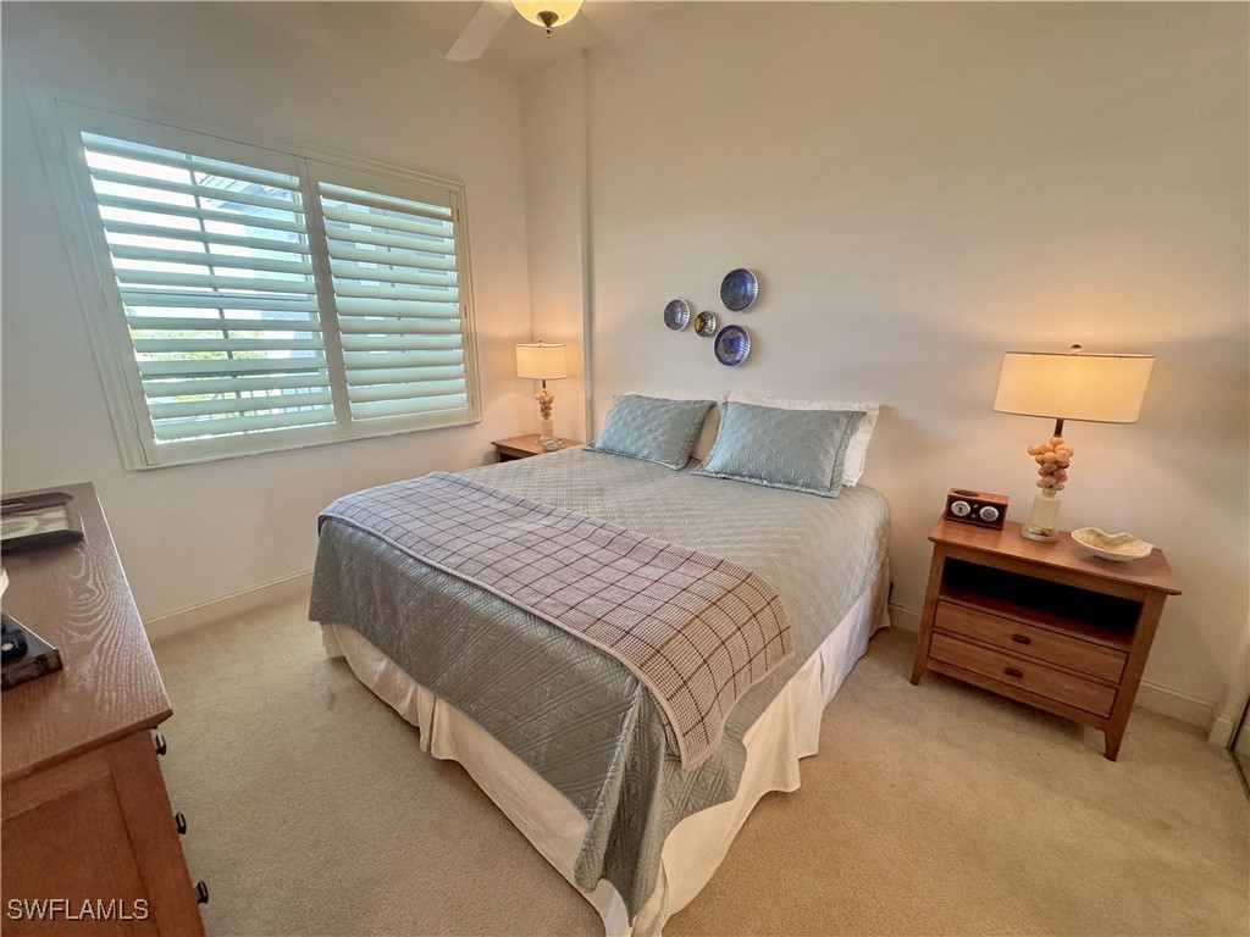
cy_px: 468
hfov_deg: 102.1
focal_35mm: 14
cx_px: 625
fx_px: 506
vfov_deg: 85.7
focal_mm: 2.22
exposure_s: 1/120
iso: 320
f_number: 2.2
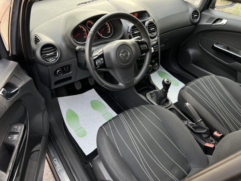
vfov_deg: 53.1
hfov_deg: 67.3
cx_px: 120
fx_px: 181
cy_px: 90
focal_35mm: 26
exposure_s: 1/121
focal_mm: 5.7
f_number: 1.5
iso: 50
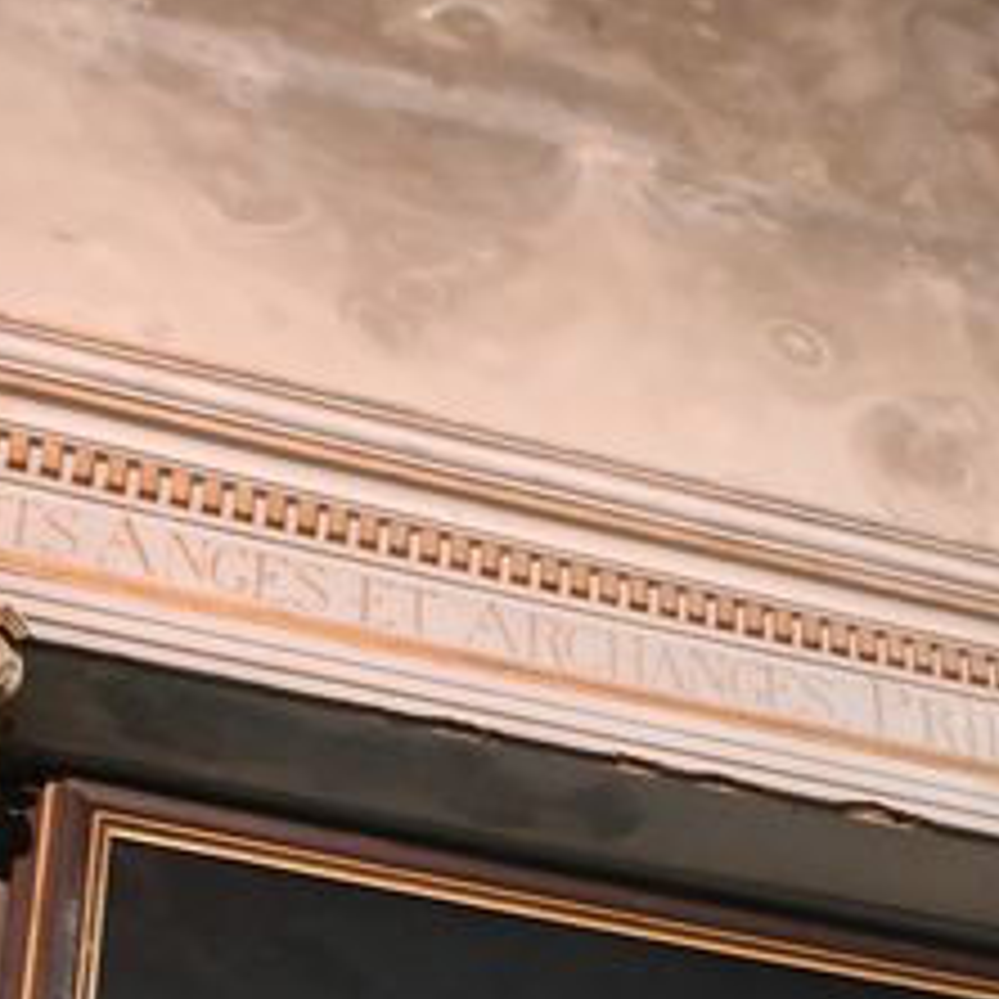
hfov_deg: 20.5
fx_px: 2754
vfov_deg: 18.1
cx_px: 688
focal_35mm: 84
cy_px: 1539
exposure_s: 1/60
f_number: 4.5
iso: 11400
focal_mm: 31.5
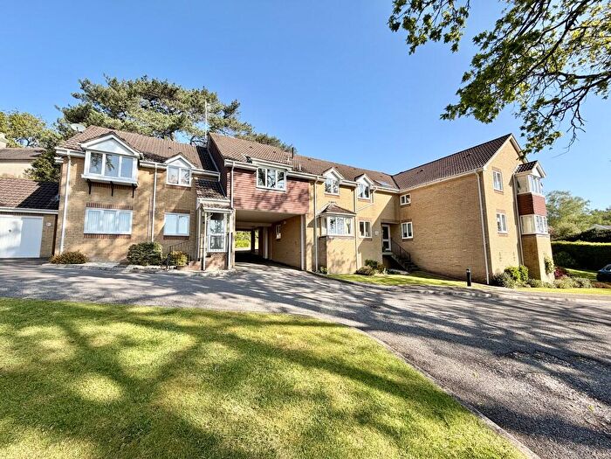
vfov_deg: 85.7
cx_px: 306
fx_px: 247
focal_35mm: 14
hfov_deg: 102.1
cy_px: 230
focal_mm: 2.22
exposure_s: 1/734
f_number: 2.2
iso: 40
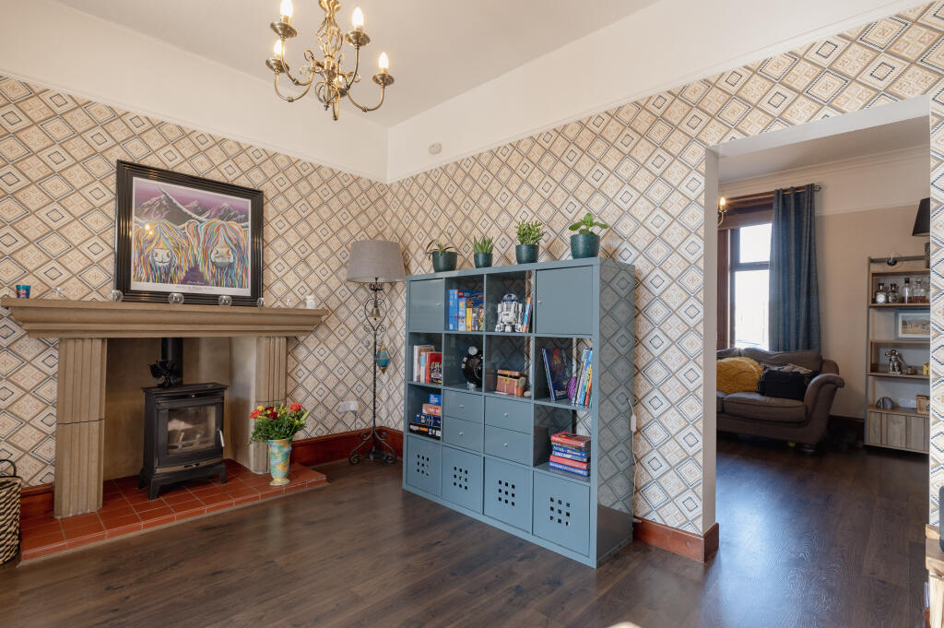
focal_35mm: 17
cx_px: 472
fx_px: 445
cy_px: 314
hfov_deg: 93.3
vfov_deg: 70.3
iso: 400
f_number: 8
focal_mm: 17
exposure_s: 1/15
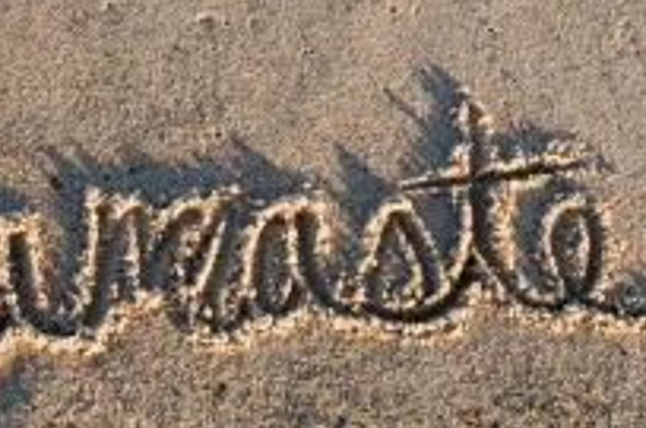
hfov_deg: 26.7
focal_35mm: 75
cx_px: 165
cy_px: 193
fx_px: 1343
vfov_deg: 18.1
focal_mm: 24
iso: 200
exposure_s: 1/125
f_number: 9
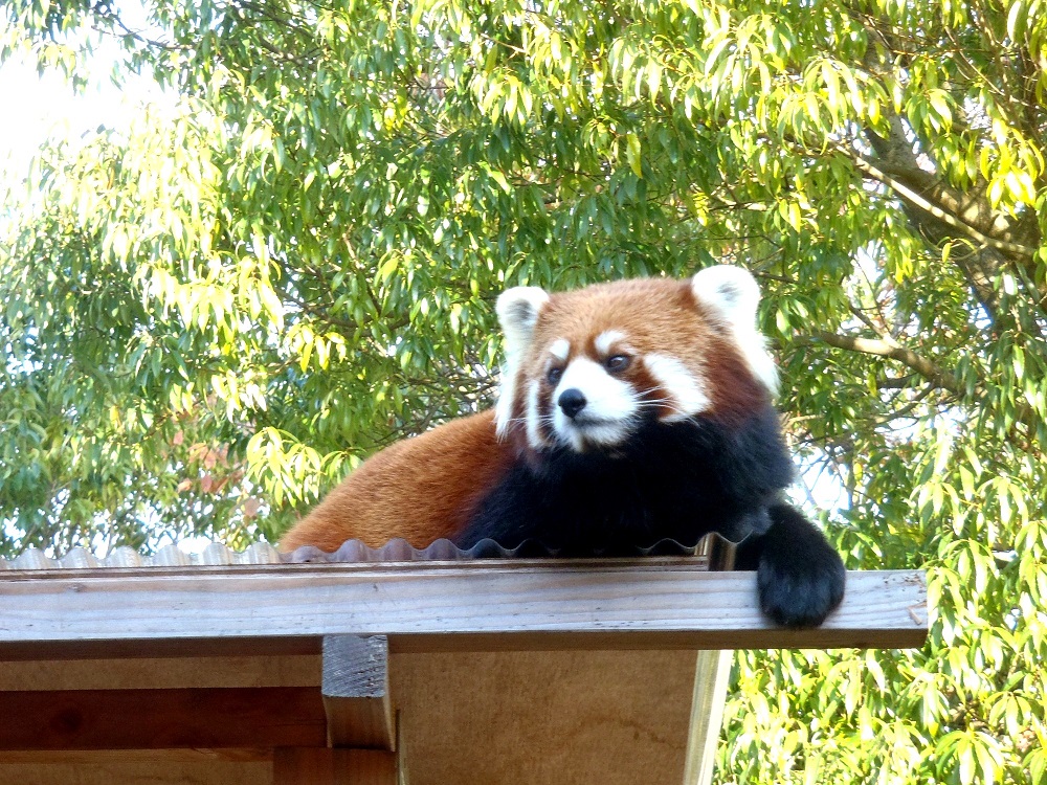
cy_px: 392
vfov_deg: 10.6
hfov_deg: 14.1
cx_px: 524
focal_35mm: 140
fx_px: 4234
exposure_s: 1/60
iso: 200
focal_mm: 25
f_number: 5.9
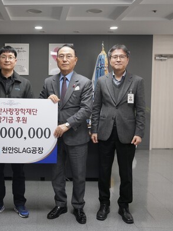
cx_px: 35
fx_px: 286
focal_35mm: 43
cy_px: 115
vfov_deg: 43.8
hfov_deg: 32.7
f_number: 5
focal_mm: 29
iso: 2500
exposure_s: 1/200
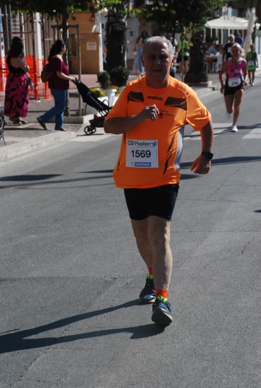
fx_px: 1217
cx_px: 130
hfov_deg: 12.2
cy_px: 194
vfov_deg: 18.1
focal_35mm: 112
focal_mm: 75
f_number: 8
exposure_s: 1/2000
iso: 1000
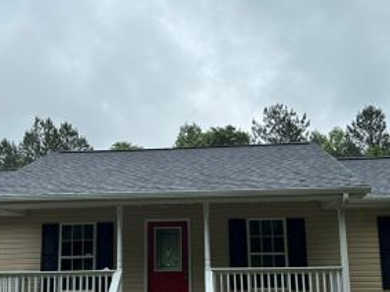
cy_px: 182
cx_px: 175
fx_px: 518
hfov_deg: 41.2
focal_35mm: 46
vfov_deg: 31.4
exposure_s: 1/3106
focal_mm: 5.96
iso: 50
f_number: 1.6
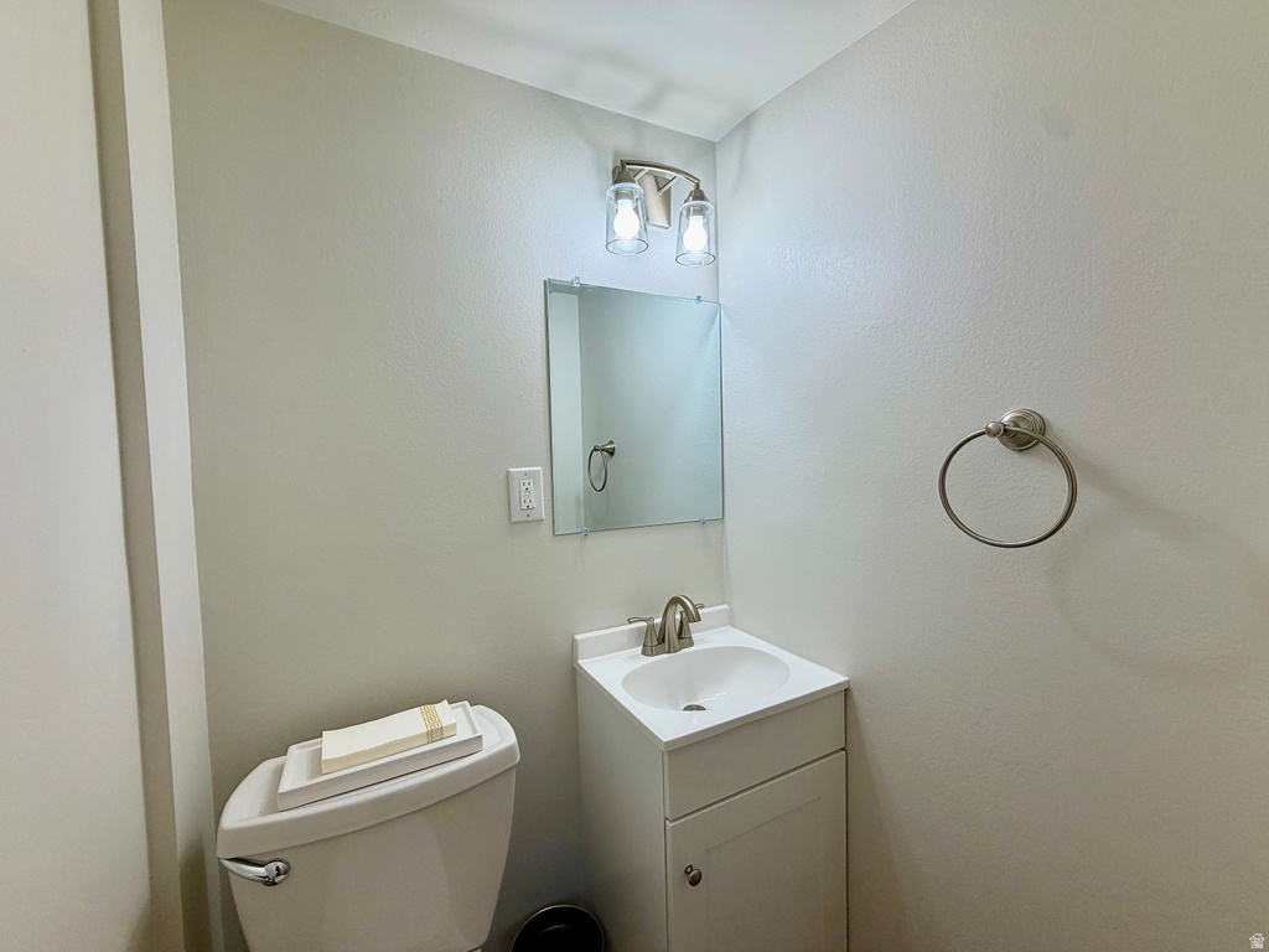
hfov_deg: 102.1
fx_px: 513
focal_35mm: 14
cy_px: 476
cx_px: 634
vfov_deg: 85.7
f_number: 2.2
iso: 64
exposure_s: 1/129
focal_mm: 2.22
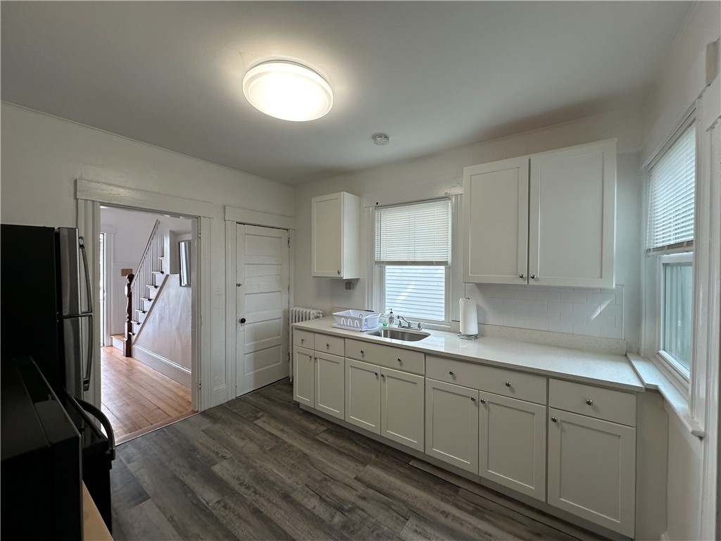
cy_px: 270
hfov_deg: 102.1
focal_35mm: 14
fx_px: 292
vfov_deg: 85.7
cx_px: 360
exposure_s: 1/120
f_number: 2.2
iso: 64
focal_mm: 2.22
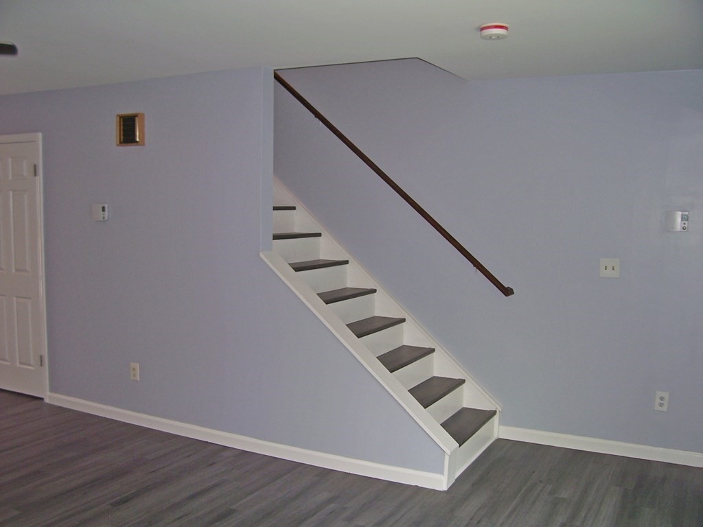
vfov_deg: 41.8
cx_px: 352
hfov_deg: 54.0
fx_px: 690
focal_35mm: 34
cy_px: 264
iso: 80
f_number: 2.7
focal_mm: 5.6
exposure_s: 1/60
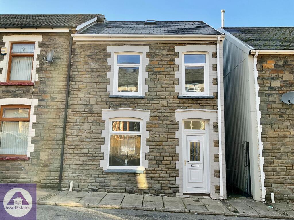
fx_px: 246
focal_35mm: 29
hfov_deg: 61.7
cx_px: 147
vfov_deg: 48.2
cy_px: 110
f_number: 1.8
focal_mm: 3
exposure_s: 1/239
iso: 16
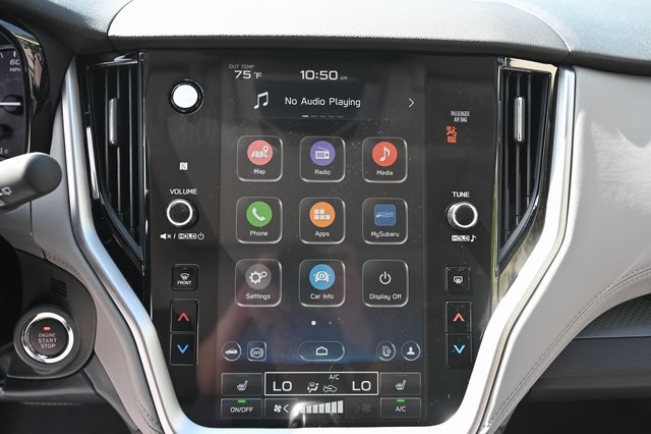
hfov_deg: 54.5
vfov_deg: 37.8
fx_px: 633
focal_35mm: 35
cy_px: 217
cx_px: 326
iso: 640
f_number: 6.3
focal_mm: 35
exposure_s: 1/160
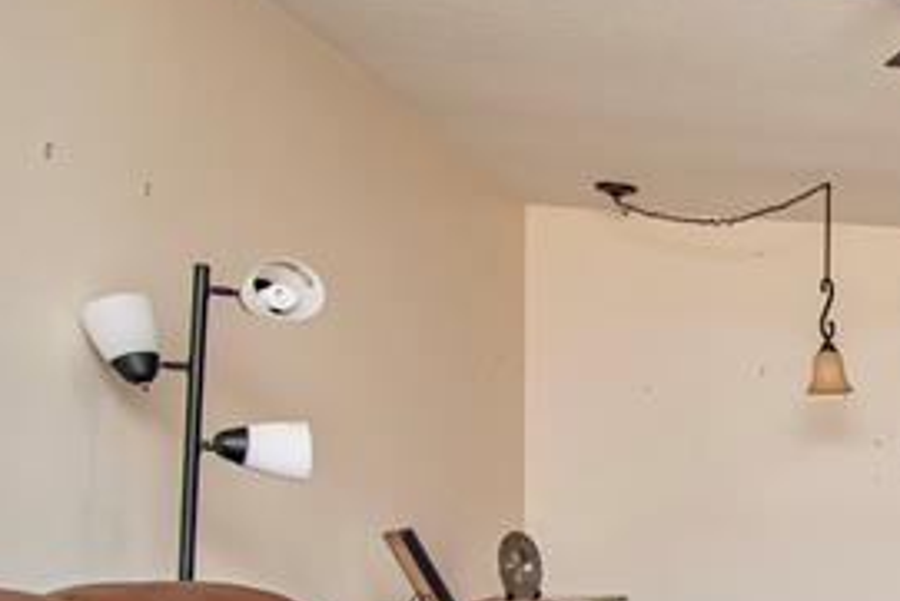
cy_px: 523
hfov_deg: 27.0
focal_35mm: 57
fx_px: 1438
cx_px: 1269
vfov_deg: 23.1
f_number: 4.8
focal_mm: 13
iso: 800
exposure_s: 1/80
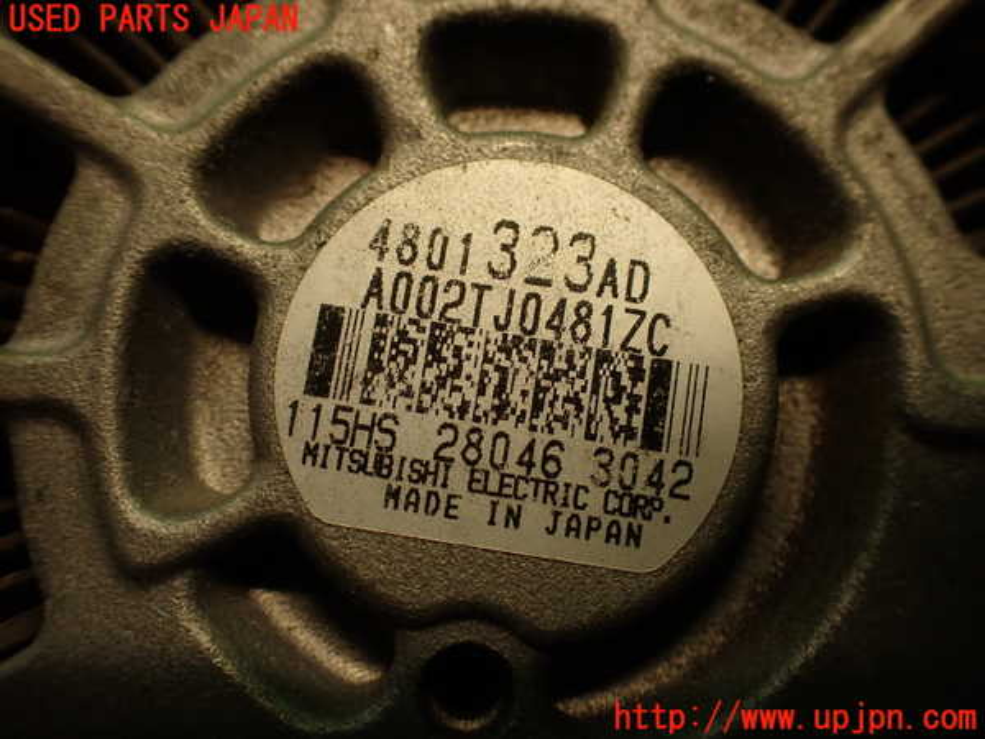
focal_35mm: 32
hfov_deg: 56.8
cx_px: 492
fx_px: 911
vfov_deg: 44.2
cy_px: 370
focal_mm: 5.79
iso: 200
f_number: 2.4
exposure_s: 1/60
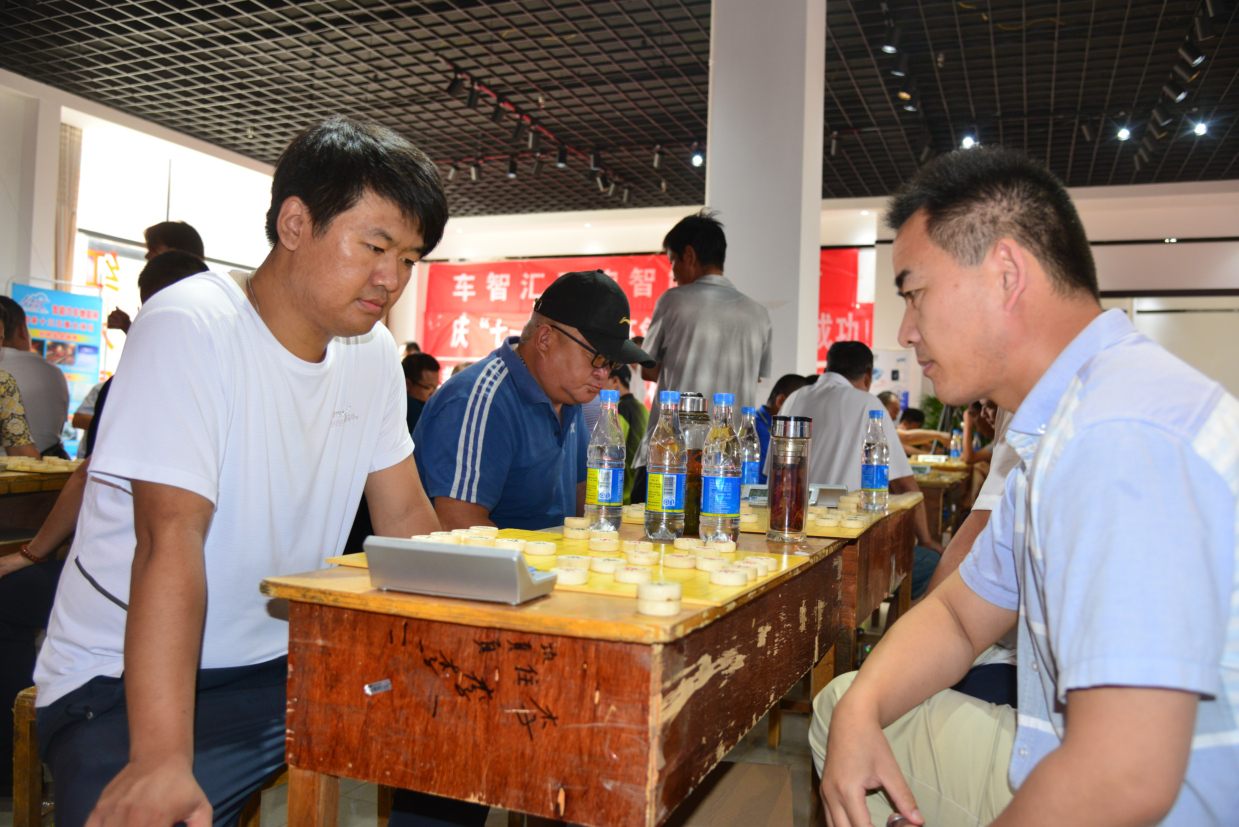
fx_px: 1033
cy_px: 414
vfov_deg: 43.6
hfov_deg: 61.9
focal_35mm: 30
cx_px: 620
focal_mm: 30
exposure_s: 1/100
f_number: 4
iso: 1000
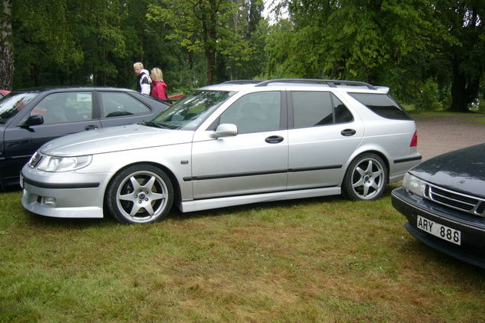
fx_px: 498
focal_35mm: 37
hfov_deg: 51.9
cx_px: 244
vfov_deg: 35.9
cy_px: 162
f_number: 2.8
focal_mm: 5.8
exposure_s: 1/125
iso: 50
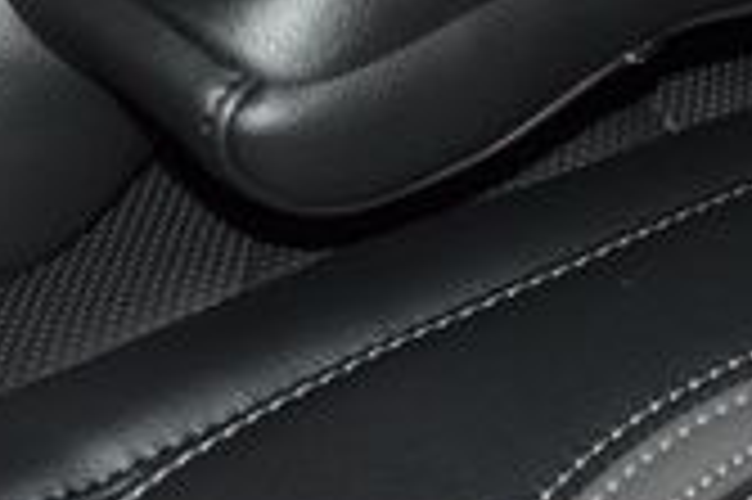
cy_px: -417
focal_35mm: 138
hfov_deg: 14.9
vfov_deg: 9.4
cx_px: 441
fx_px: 2880
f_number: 3.8
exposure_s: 1/125
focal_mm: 24
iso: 1000
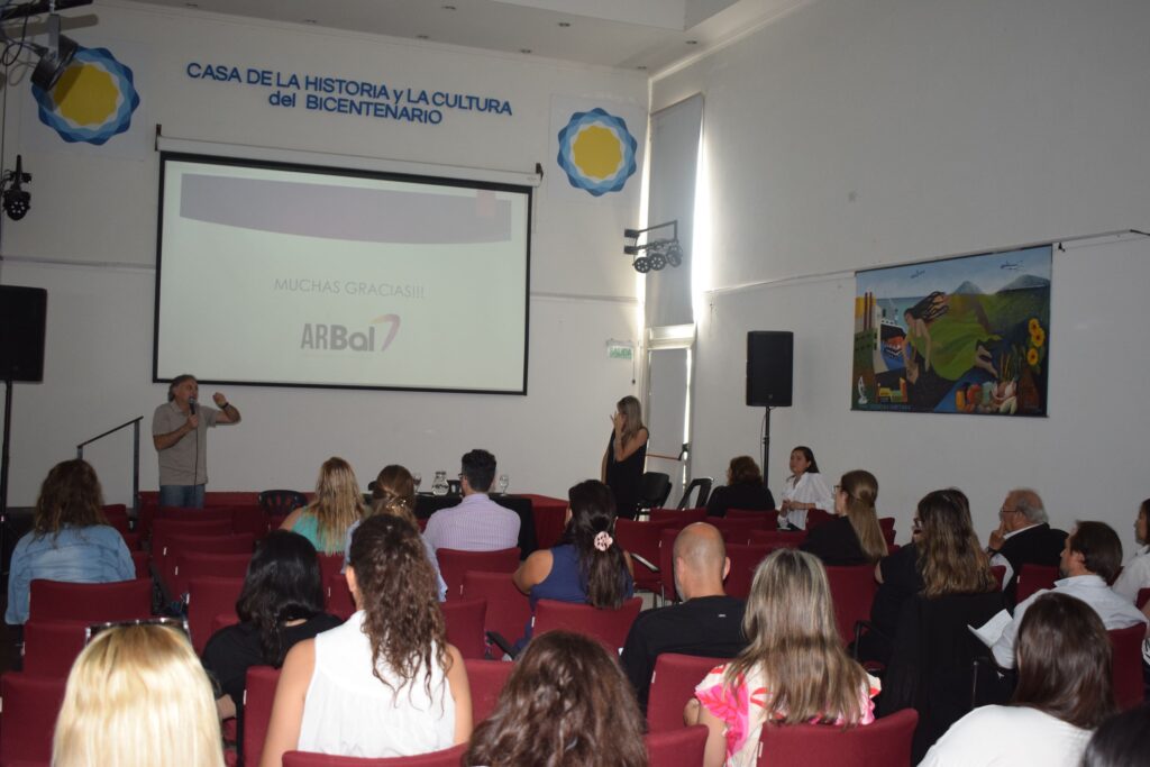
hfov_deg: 49.5
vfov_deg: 34.2
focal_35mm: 39
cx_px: 575
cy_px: 384
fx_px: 1246
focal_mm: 26
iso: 900
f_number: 4
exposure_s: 1/60
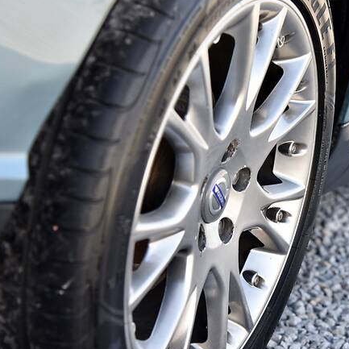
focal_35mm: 102
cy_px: 180
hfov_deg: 16.9
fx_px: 1163
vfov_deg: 17.1
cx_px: 276
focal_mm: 65
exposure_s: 1/320
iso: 400
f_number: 4.5
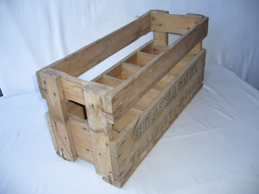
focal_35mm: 35
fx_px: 262
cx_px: 130
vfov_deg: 40.7
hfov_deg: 52.6
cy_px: 97
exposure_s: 1/60
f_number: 2.8
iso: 80
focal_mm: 5.8
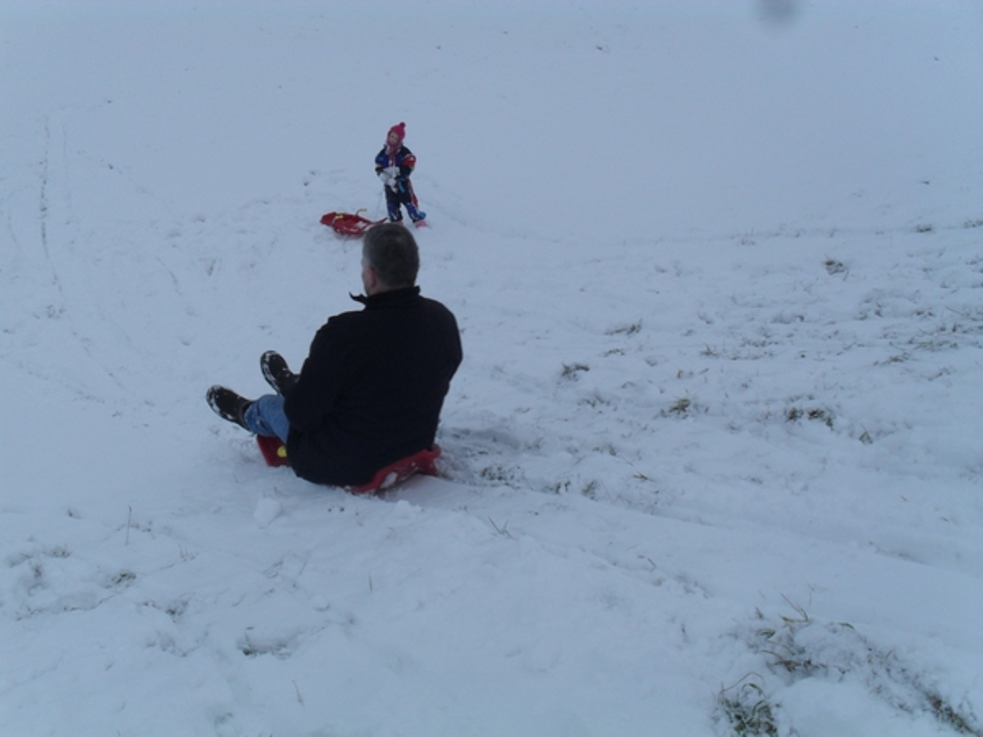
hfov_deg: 52.6
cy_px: 368
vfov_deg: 40.7
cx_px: 492
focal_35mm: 35
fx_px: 994
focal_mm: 6.3
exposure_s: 1/180
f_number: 8.4
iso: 100
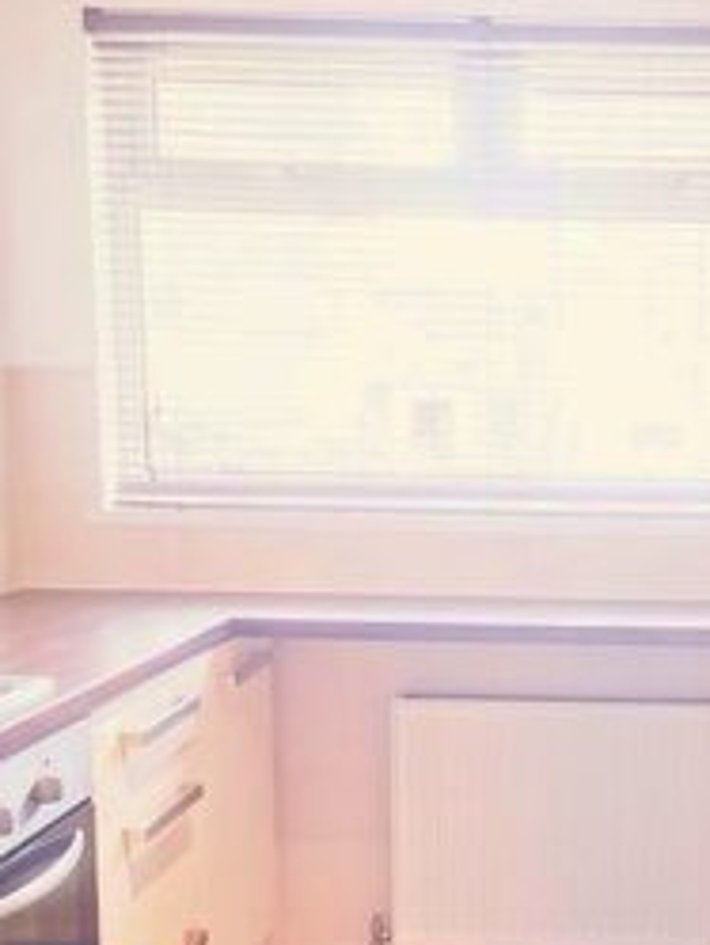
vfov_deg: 33.0
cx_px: 626
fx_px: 1557
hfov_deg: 25.0
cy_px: 719
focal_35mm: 57
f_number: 1.6
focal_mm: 5.56
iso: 50
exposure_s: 1/100
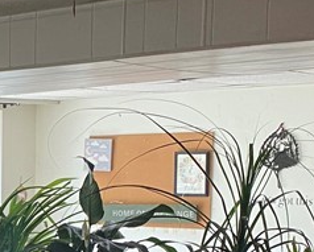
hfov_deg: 16.3
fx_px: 1014
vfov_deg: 13.7
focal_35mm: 109
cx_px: -135
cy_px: 305
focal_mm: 4.25
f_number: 1.8
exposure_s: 1/60
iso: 125
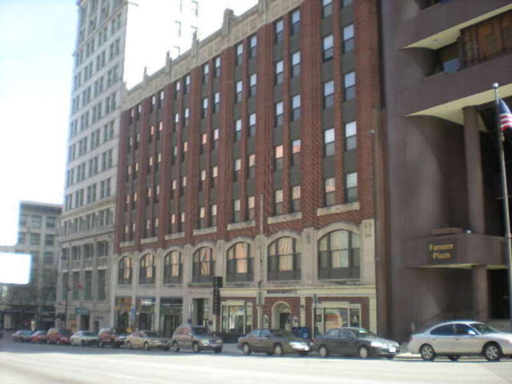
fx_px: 562
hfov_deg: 49.0
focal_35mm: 38
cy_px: 192
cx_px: 256
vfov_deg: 37.7
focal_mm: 6.3
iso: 64
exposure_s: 1/180
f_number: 3.1
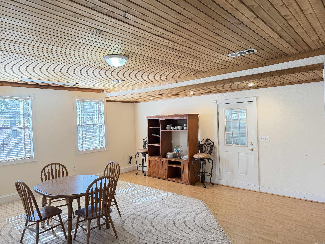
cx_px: 162
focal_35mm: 24
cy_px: 122
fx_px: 225
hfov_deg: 71.6
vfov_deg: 56.8
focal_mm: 6.76
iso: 320
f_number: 1.78
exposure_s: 1/120
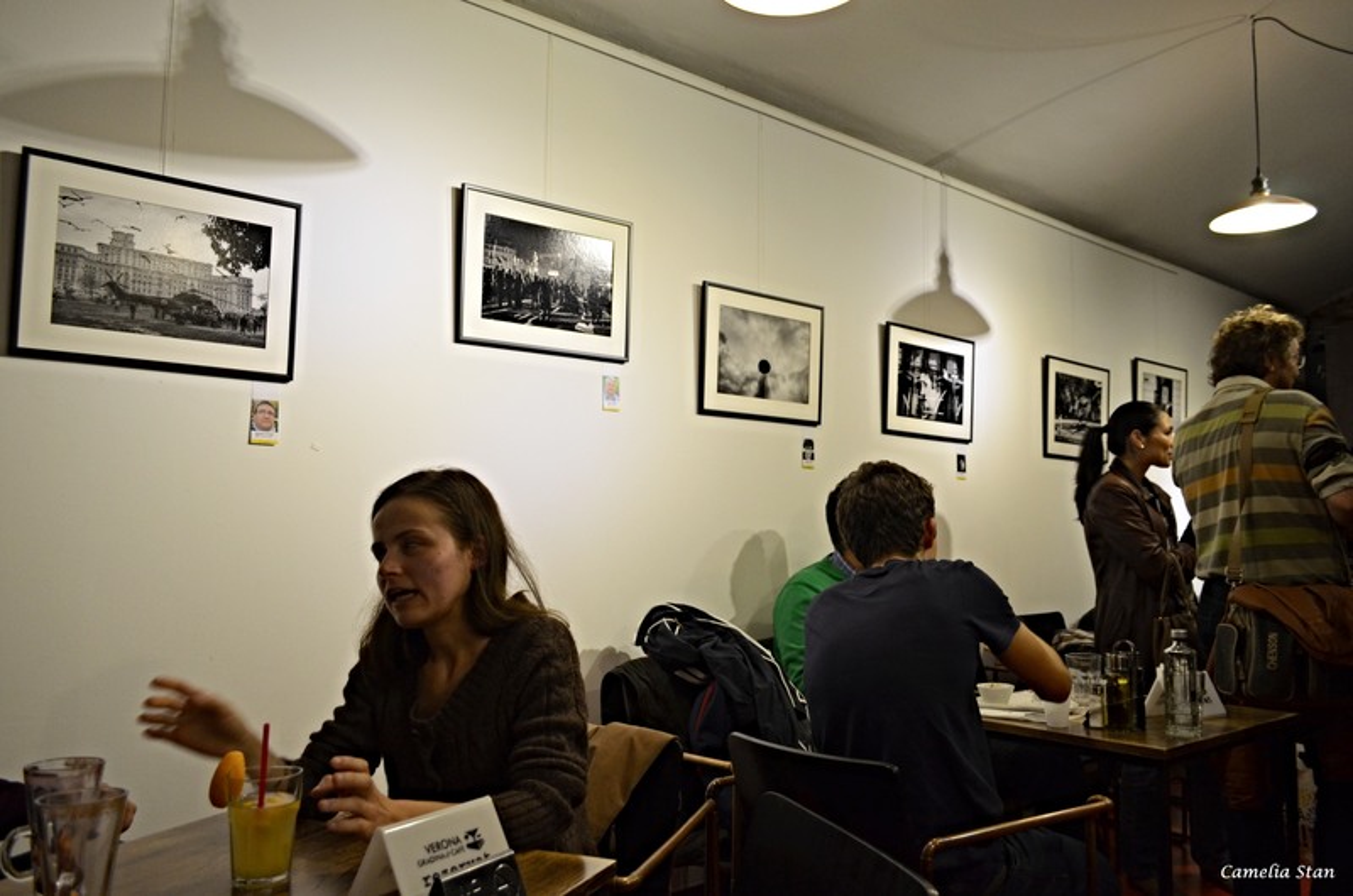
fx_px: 1013
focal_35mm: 27
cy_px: 448
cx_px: 676
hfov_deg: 67.5
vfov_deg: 47.7
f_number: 4
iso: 800
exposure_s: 1/50
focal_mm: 18
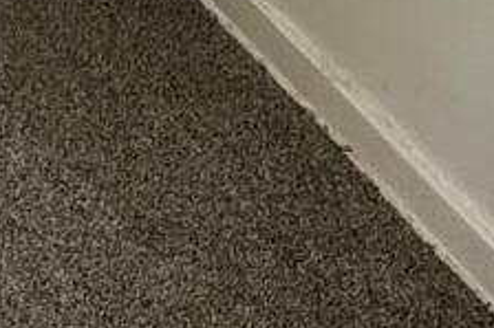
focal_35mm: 130
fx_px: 1783
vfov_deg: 9.1
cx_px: -701
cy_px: -544
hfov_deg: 12.4
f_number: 2.2
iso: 200
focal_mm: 2.22
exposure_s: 1/60
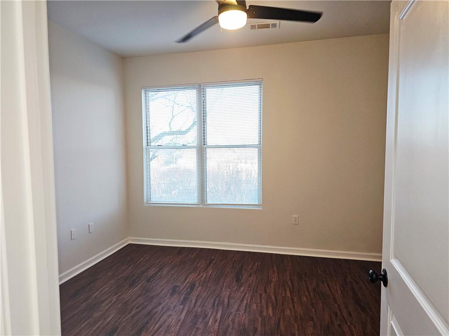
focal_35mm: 23
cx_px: 224
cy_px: 168
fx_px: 298
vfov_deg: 58.9
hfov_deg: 73.9
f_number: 1.7
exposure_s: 1/60
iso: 100
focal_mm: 6.3
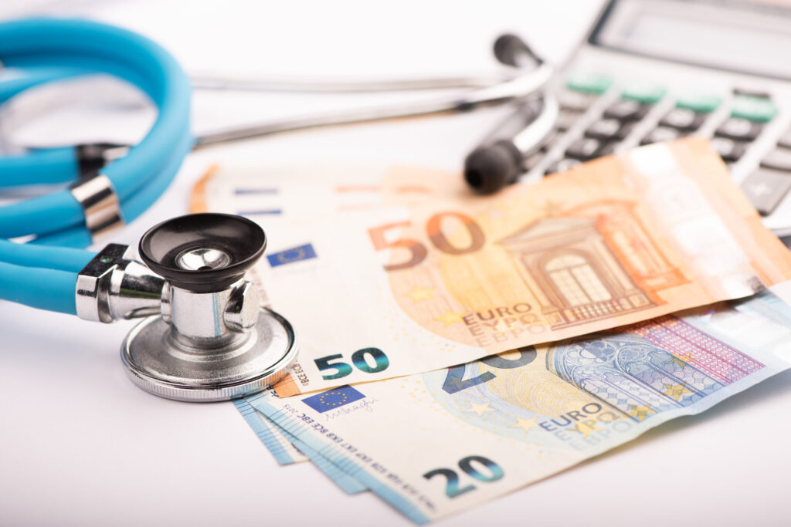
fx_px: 2307
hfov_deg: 19.5
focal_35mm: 105
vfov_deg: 13.0
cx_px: 396
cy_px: 264
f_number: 7.1
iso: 64
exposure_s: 1/250
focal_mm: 105
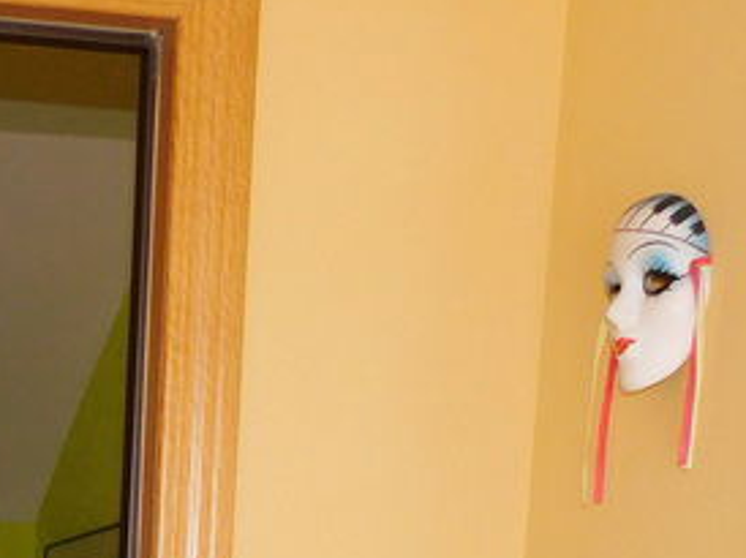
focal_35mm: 86
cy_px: 991
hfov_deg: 21.4
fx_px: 1852
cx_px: -120
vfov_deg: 15.0
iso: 200
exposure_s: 1/30
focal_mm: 4
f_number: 3
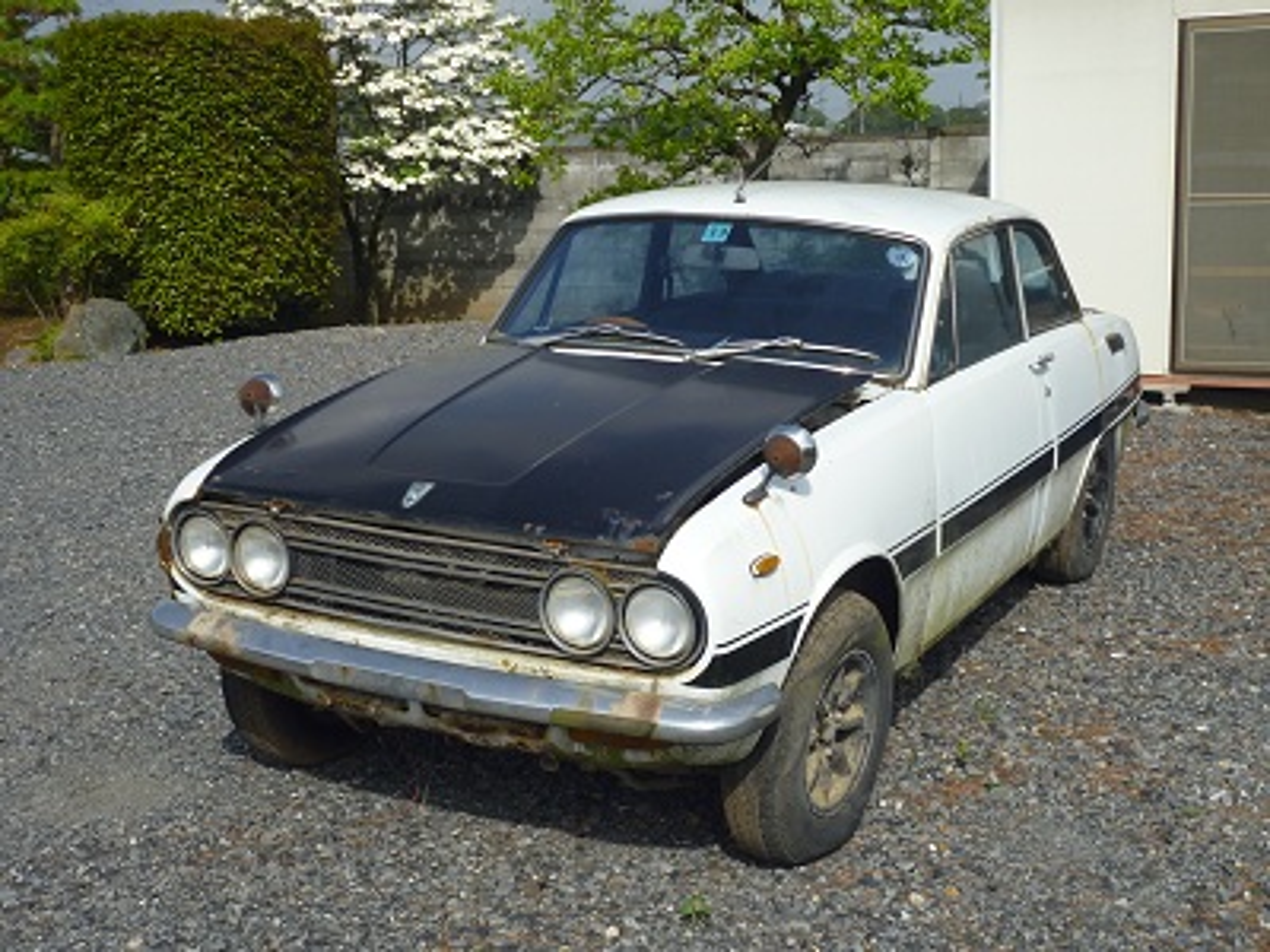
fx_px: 1761
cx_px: 635
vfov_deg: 30.3
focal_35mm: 48
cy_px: 476
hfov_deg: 39.7
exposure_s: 1/100
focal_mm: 8.6
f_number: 13
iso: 100
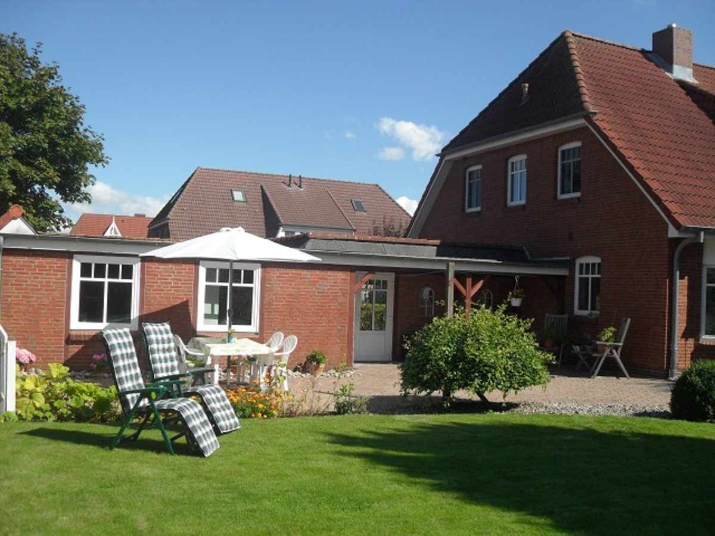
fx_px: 723
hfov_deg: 52.6
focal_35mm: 35
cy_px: 268
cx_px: 358
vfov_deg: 40.7
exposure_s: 1/180
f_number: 8.9
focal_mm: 6.2
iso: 100
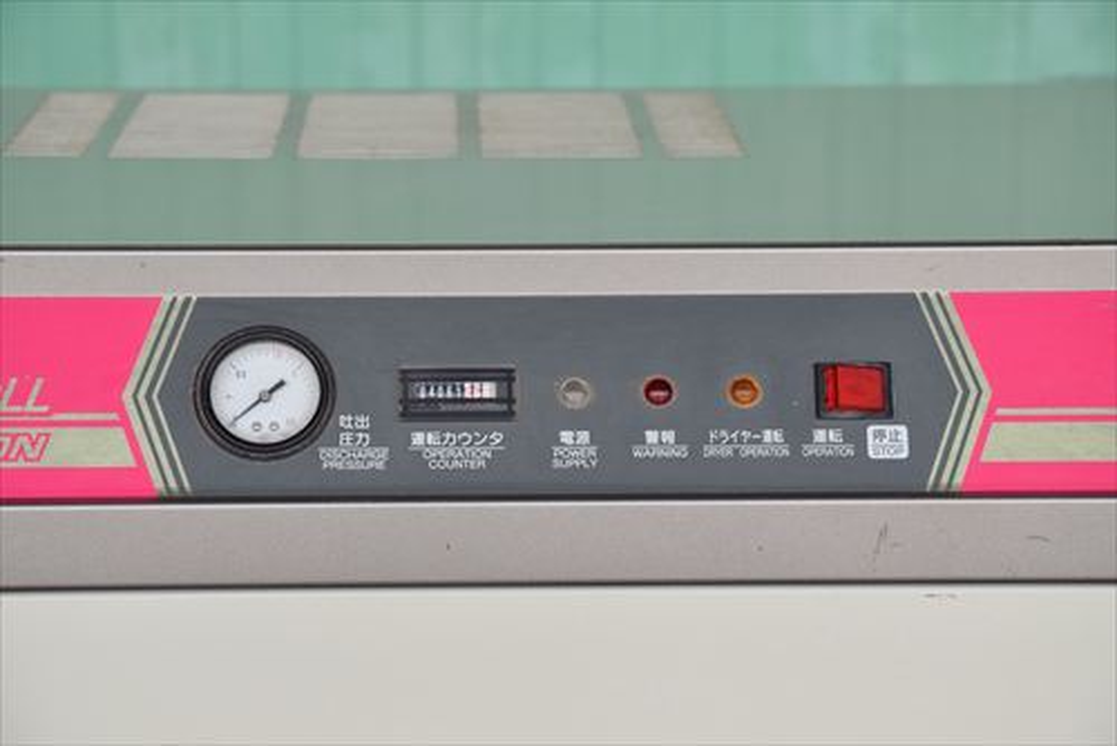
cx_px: 558
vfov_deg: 13.1
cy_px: 373
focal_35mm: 105
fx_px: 3260
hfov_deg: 19.4
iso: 1250
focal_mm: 70
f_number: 6.3
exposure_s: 1/1000
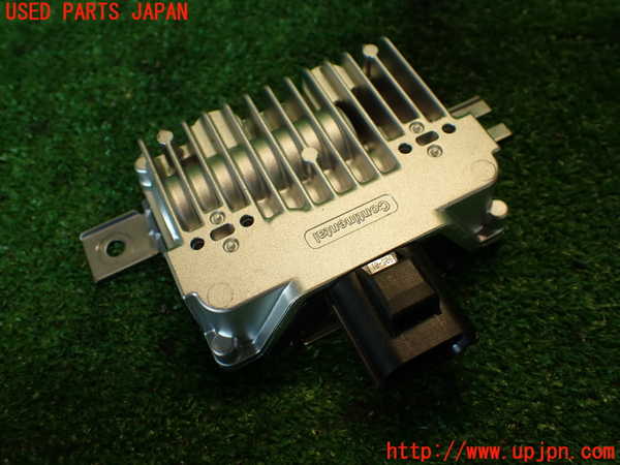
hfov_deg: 56.8
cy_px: 232
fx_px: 573
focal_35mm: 32
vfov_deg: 44.2
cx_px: 310
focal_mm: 5.79
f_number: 2.4
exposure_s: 1/60
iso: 125
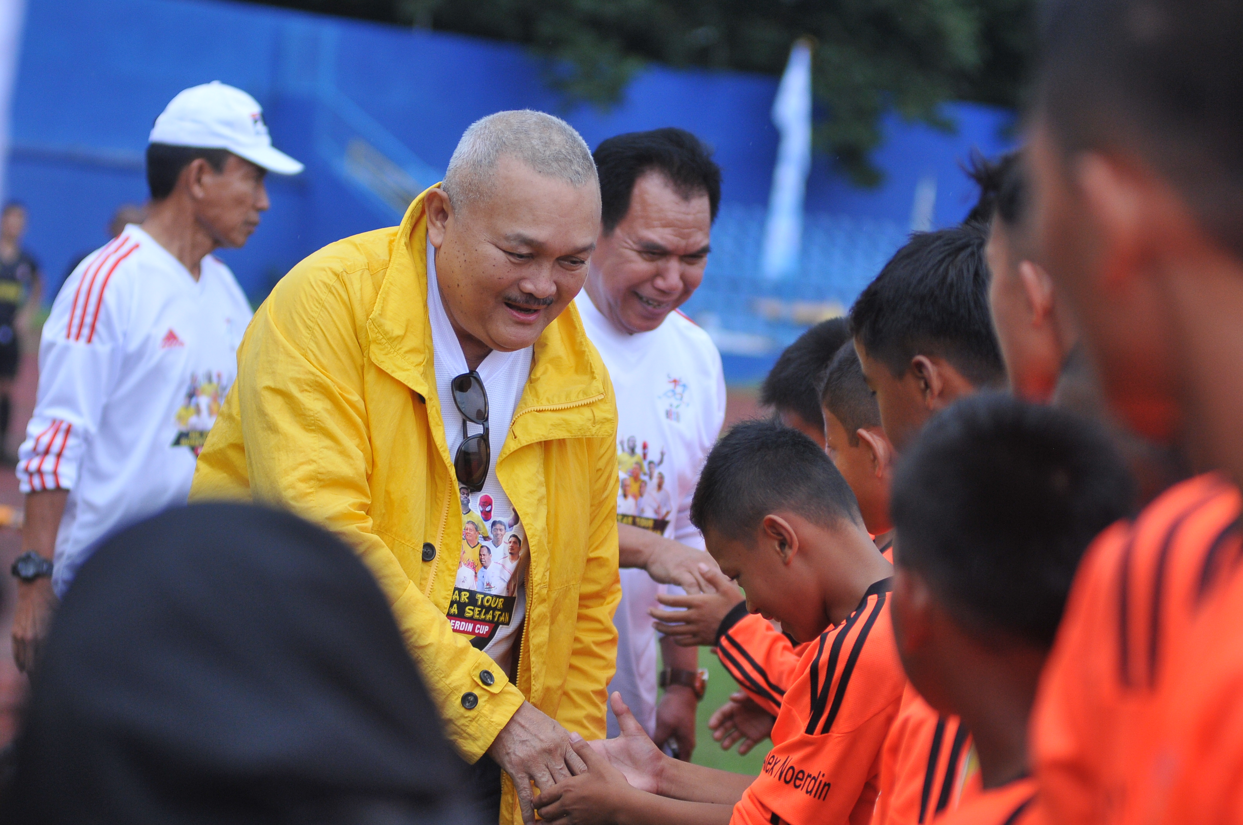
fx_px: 4138
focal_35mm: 120
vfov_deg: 11.4
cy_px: 412
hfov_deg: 17.1
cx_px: 622
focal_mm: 80
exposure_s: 1/640
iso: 640
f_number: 2.8
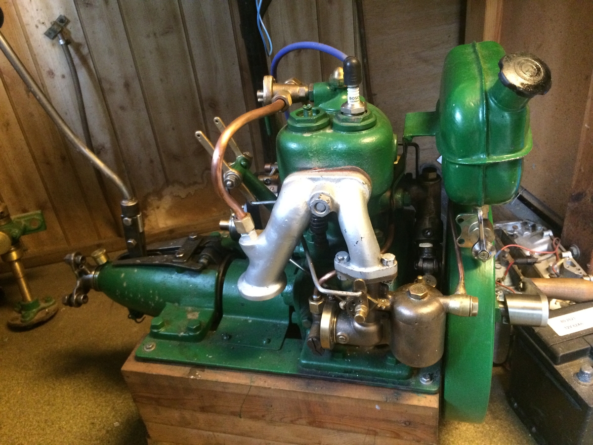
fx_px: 497
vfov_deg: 48.2
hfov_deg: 61.7
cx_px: 296
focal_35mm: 29
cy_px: 222
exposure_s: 1/17
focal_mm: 4.15
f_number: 2.2
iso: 320
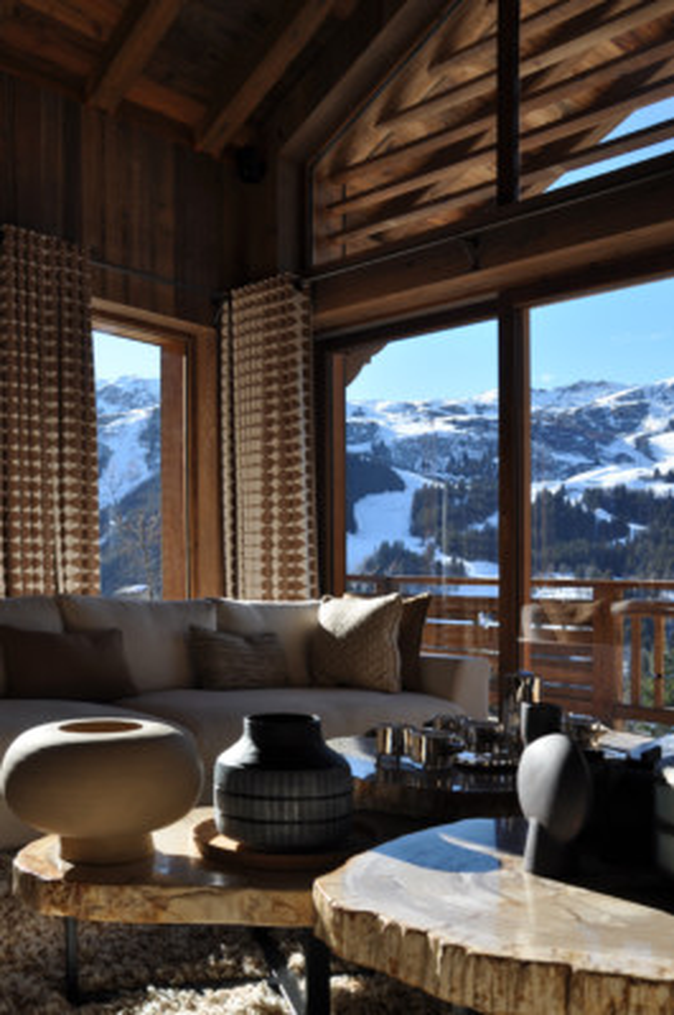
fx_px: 929
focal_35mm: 33
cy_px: 508
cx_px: 337
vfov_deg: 57.3
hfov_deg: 39.9
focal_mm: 22
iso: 200
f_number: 7.1
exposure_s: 1/200
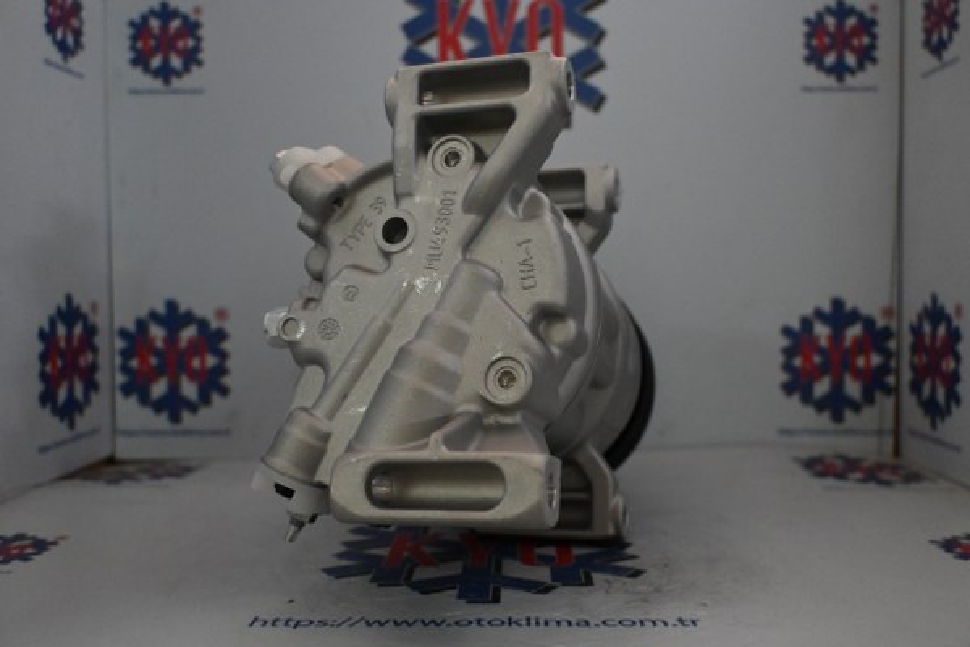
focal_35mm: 34
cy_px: 324
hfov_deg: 55.1
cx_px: 485
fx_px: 930
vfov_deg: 38.4
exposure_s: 1/100
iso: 3200
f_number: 4.2
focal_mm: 23
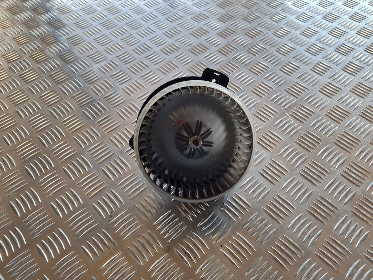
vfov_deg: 53.1
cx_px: 186
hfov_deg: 67.3
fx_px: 280
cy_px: 140
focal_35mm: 26
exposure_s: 1/100
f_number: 1.8
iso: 80
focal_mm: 5.4
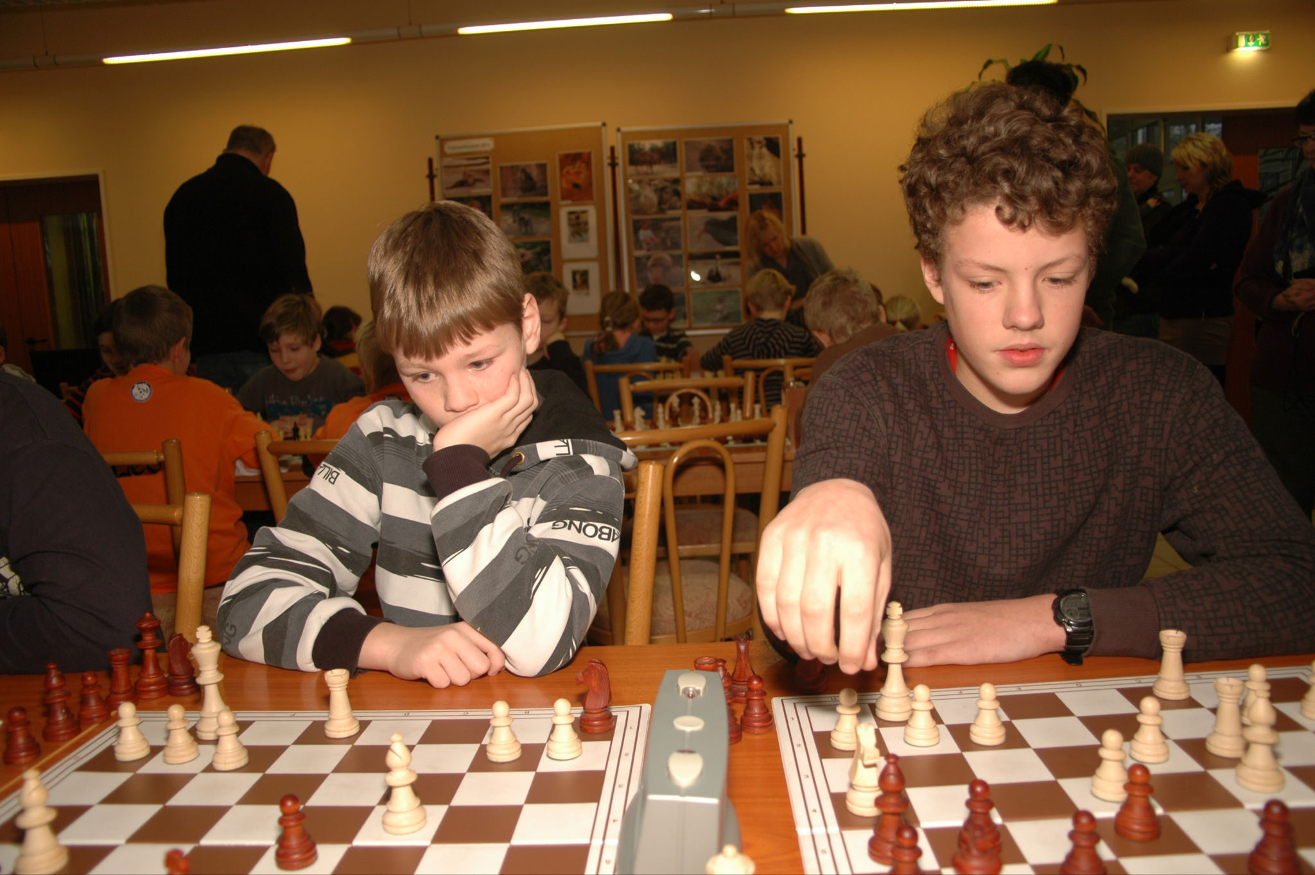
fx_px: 985
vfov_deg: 47.9
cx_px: 658
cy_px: 438
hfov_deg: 67.4
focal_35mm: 27
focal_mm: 18
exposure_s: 1/60
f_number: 4
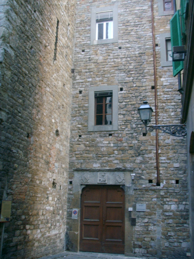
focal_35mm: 39
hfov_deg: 36.8
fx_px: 291
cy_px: 130
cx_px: 97
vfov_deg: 47.9
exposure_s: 1/20
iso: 150
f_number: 3.5
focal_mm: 6.6
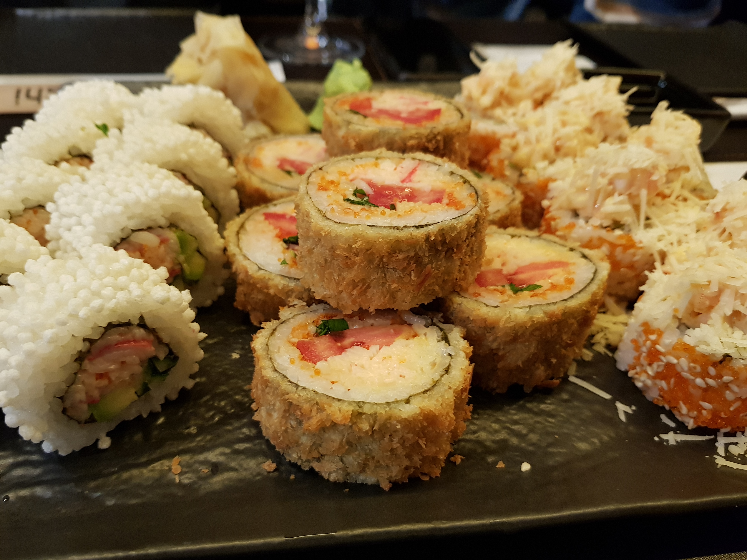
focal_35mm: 26
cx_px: 374
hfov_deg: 67.3
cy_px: 280
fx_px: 561
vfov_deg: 53.1
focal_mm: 4.3
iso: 200
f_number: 1.7
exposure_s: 1/22
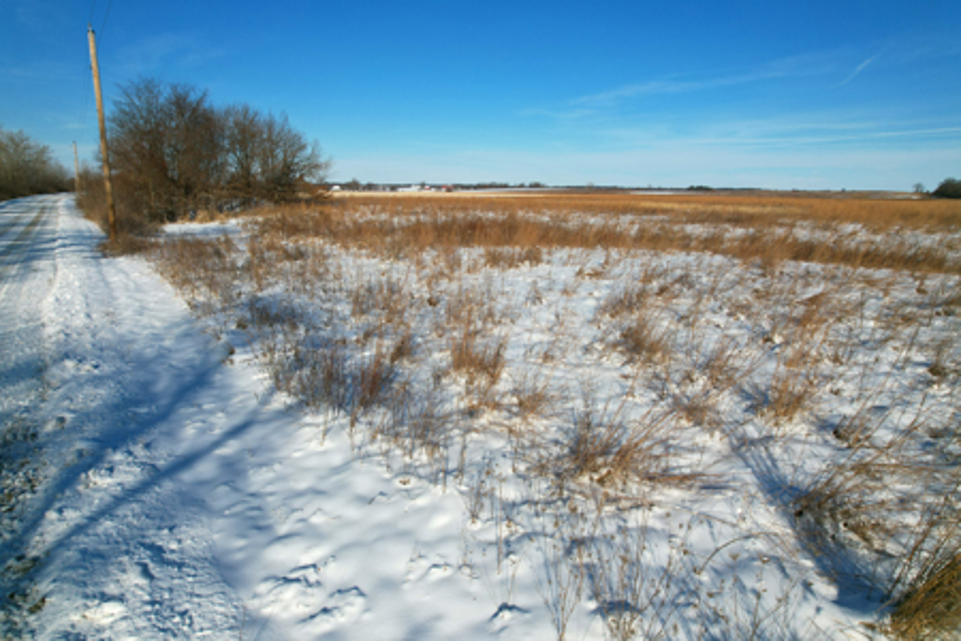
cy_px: 320
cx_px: 480
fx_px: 587
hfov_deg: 78.6
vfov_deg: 57.2
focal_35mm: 22
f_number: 2.8
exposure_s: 1/4000
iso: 100
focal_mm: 8.38
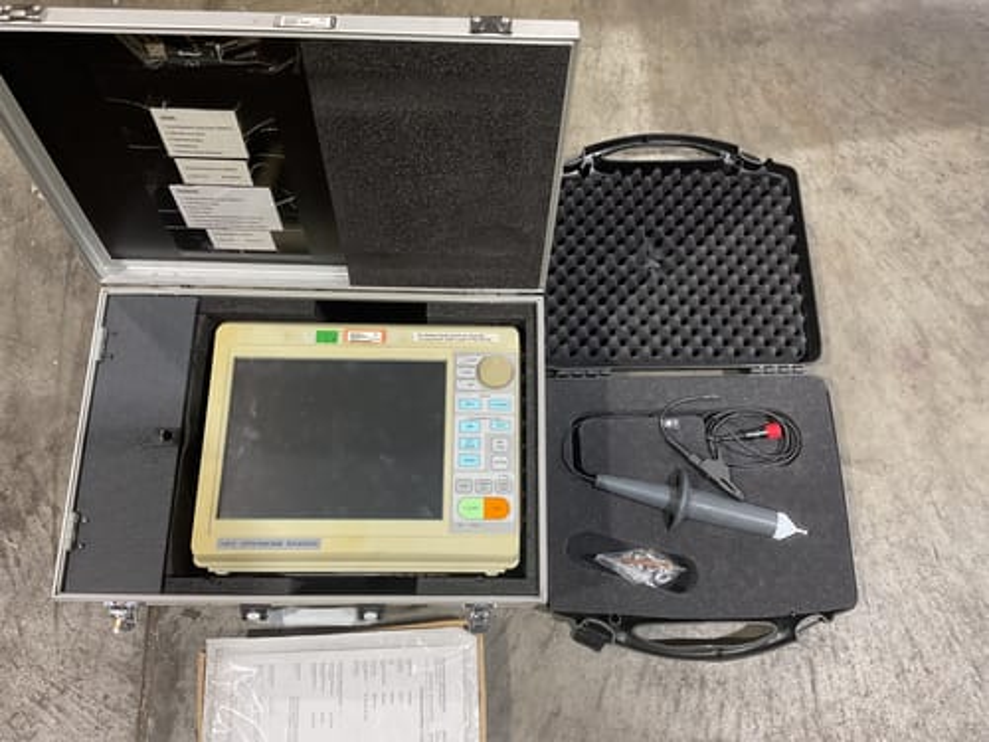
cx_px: 494
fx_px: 829
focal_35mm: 29
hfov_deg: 61.7
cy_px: 371
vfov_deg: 48.2
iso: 80
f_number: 1.8
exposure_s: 1/50
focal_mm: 3
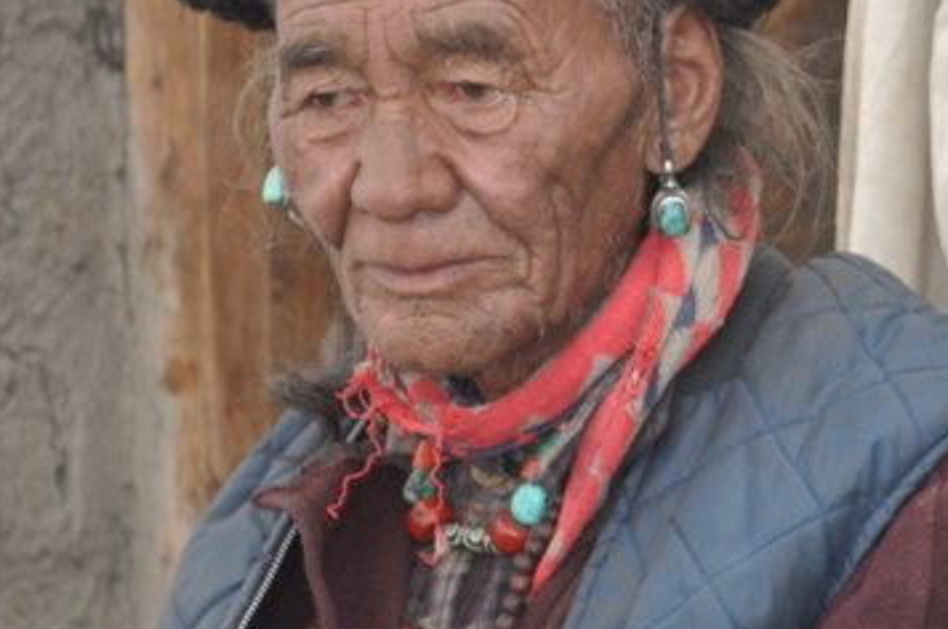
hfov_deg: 8.6
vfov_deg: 5.8
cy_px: 179
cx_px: 921
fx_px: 6241
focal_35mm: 237
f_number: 5.6
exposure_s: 1/40
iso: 200
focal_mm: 55
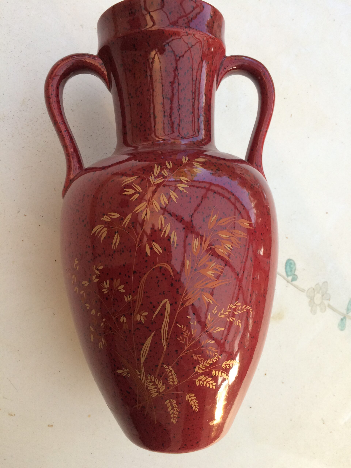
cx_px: 176
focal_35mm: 29
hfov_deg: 48.2
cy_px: 234
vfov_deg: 61.7
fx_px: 392
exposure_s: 1/100
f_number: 2.2
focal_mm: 4.15
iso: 64
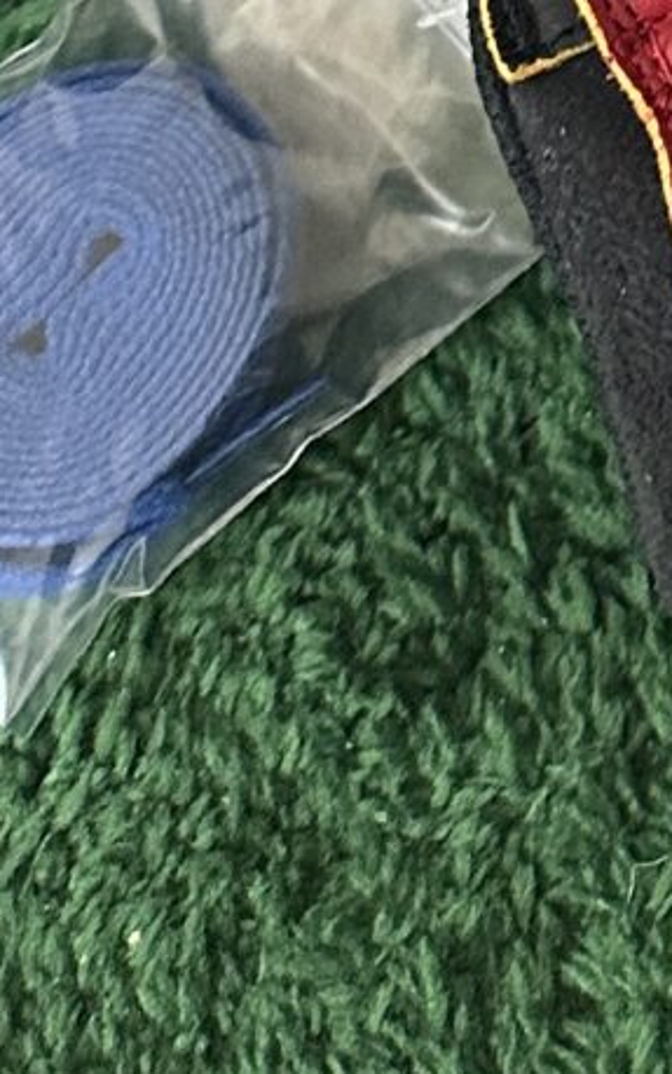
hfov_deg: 8.4
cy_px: -1273
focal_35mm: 142
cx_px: 1630
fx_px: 4160
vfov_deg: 12.4
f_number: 1.78
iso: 400
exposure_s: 1/50
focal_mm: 6.86
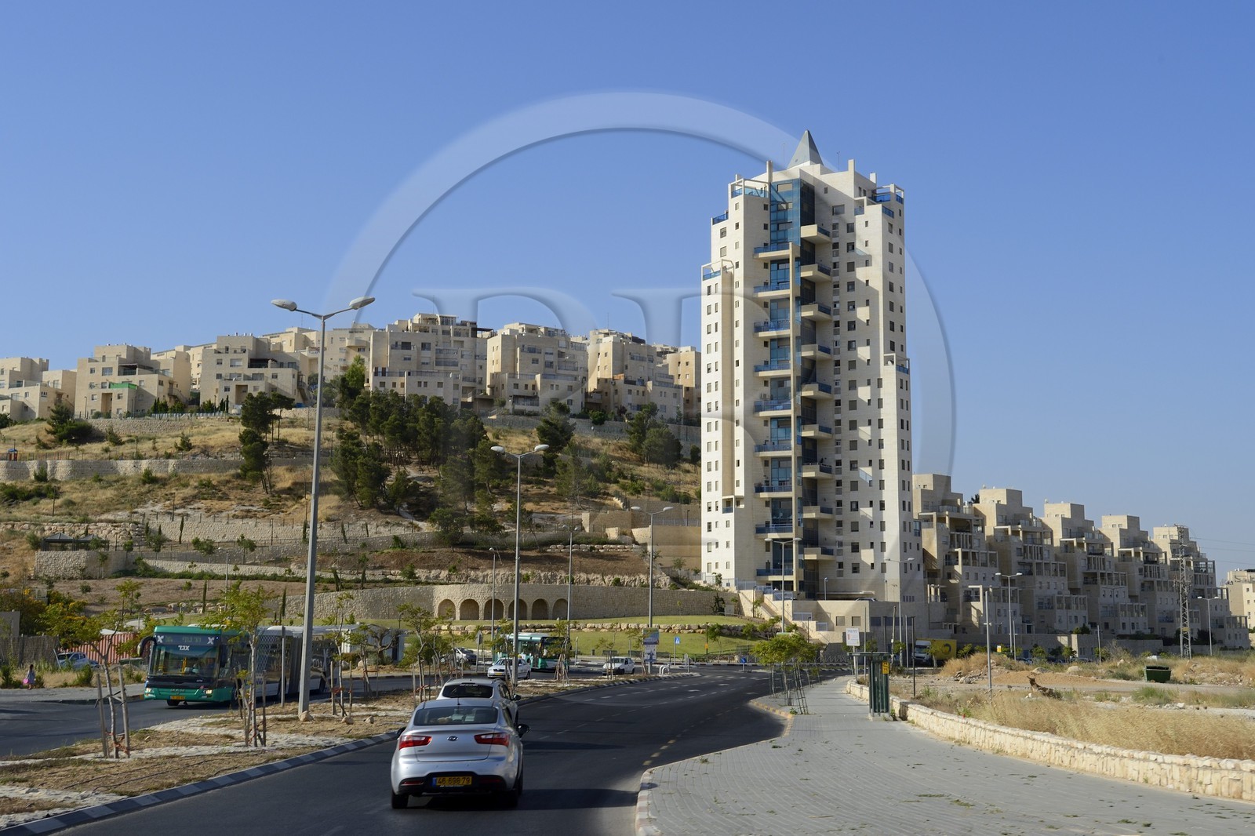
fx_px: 1464
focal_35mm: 42
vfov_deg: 31.9
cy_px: 418
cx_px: 628
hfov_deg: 46.4
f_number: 11
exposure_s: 1/320
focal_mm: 42
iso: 200
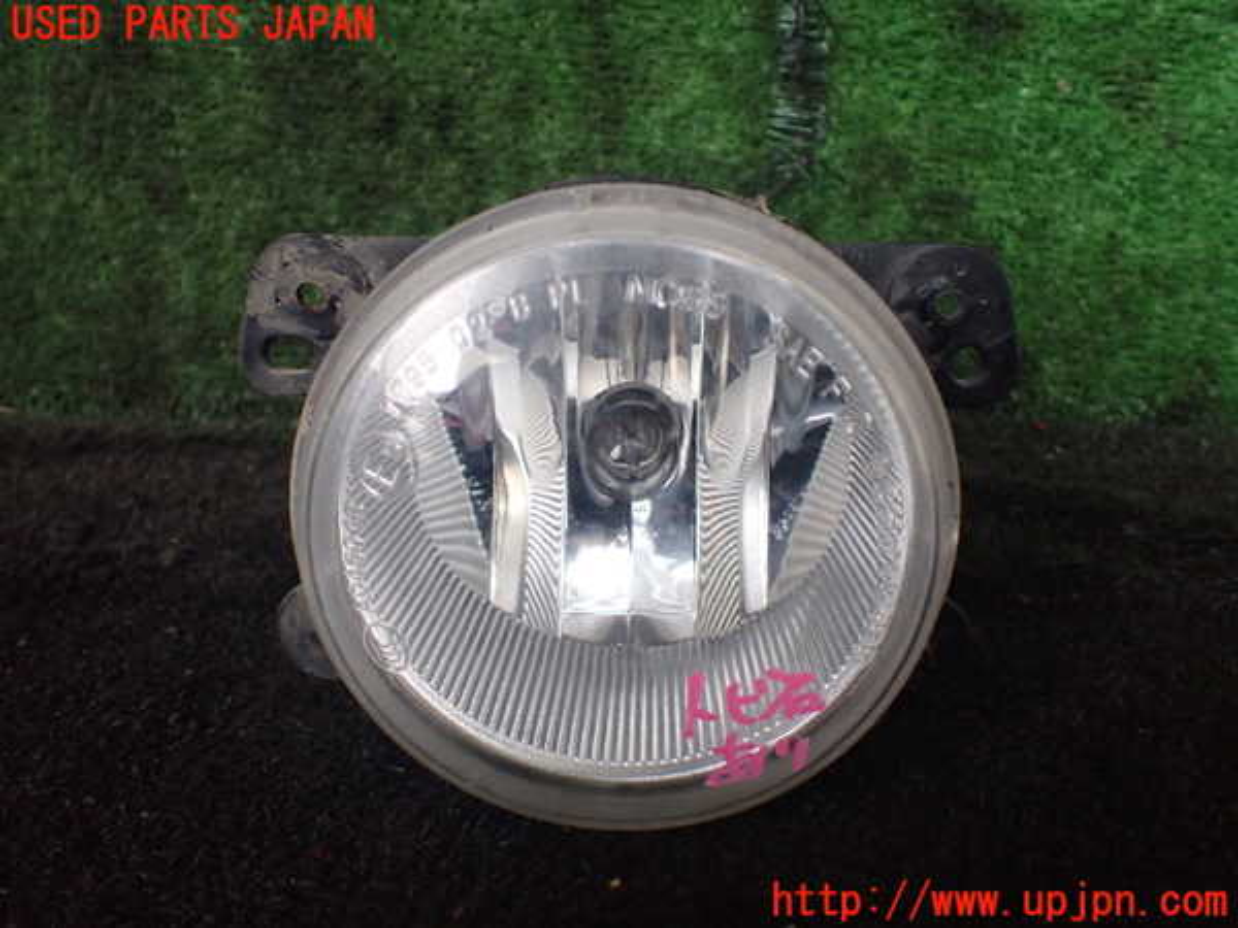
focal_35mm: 30
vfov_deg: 46.8
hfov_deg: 60.0
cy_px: 464
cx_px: 619
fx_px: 1073
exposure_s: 1/125
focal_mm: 5.4
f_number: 2.3
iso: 640
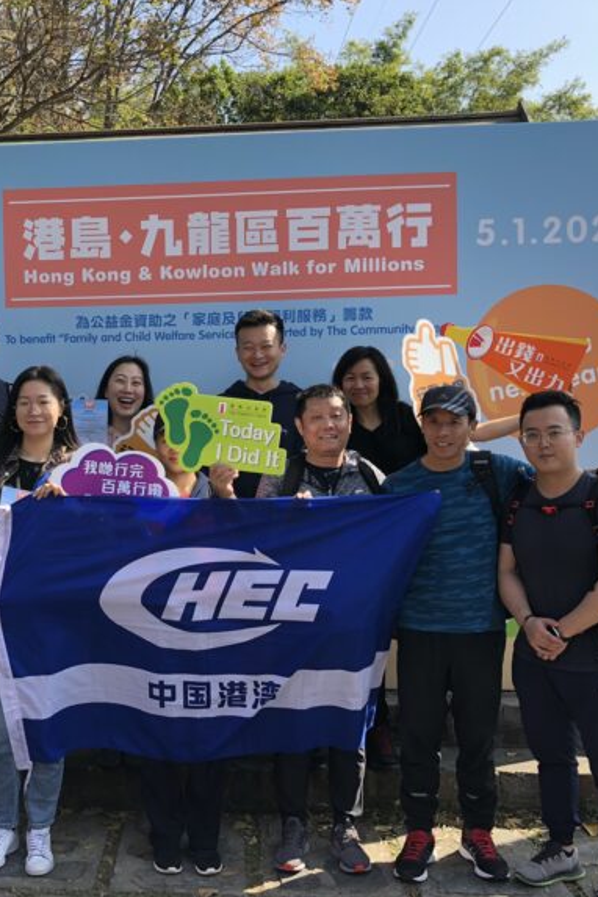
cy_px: 448
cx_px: 141
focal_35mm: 39
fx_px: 972
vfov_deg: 49.6
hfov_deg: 33.4
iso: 20
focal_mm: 3.99
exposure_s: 1/417
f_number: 1.8
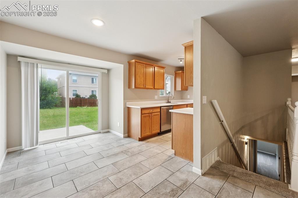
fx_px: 124
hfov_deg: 100.4
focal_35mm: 15
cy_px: 99
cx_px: 149
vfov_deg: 77.3
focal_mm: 15
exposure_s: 1/13
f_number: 11
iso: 800
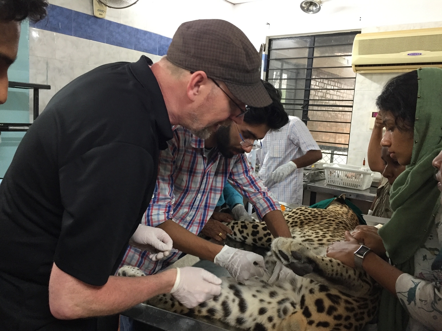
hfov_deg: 61.7
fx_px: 370
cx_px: 221
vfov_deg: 48.2
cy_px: 166
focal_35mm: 29
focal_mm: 4.15
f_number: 2.2
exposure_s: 1/33
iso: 200
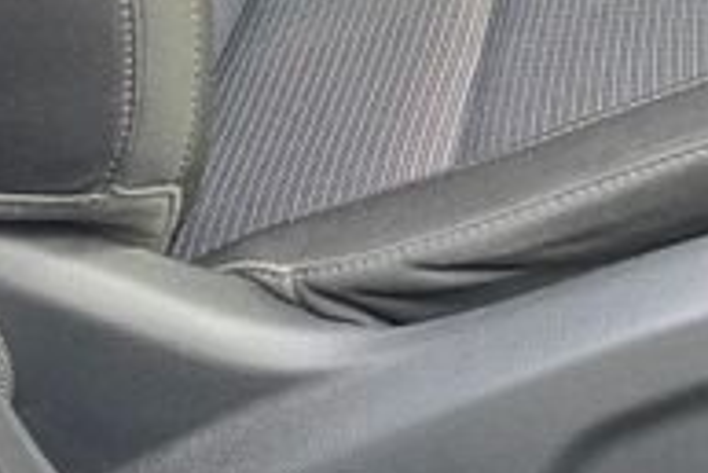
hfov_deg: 14.9
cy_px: -627
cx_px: 1071
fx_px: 2499
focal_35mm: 127
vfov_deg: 9.7
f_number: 1.7
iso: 80
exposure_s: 1/180
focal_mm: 6.3
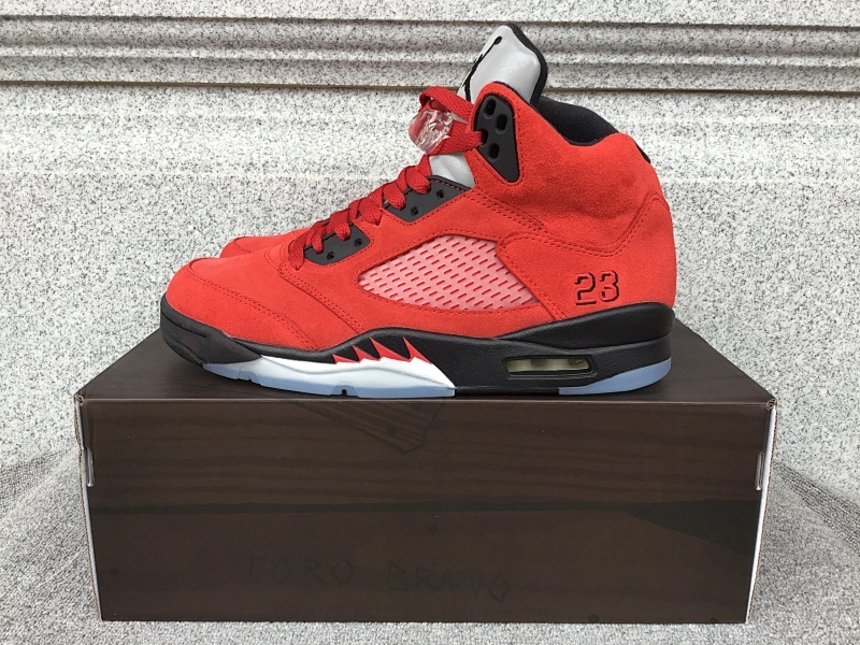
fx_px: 770
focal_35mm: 31
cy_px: 322
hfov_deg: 58.4
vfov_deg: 45.4
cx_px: 430
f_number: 2.4
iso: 32
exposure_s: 1/100
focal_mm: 3.3
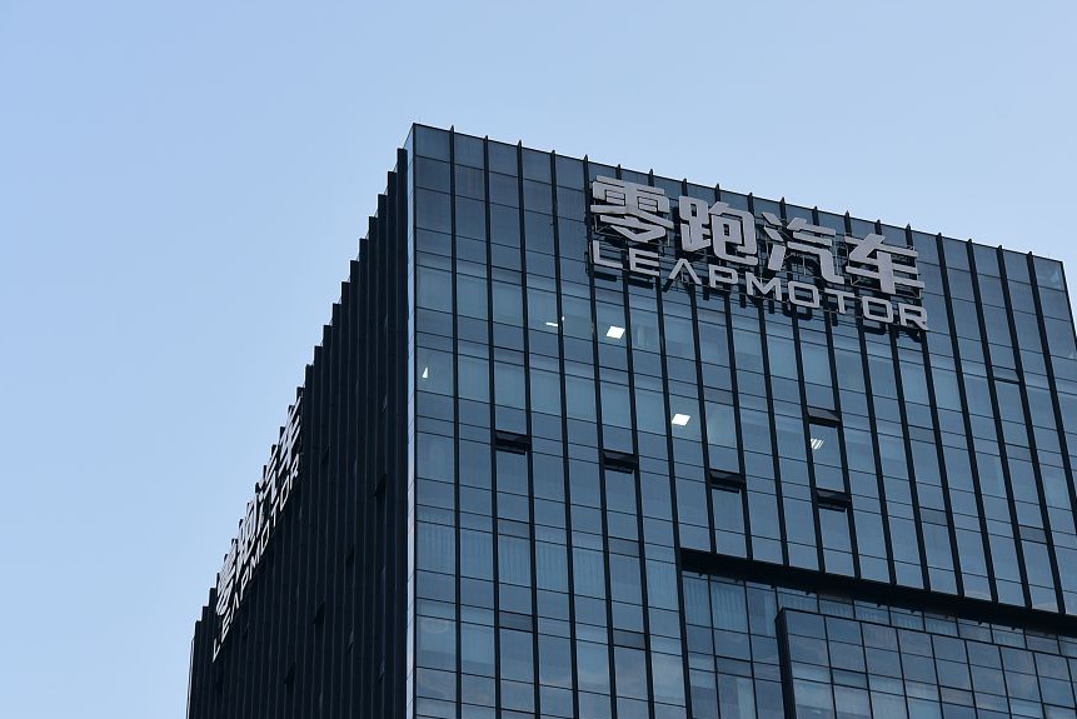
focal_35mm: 92
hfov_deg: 22.1
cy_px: 395
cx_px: 707
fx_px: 2754
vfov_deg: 14.9
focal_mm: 66
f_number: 5.6
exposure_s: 1/50
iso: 250
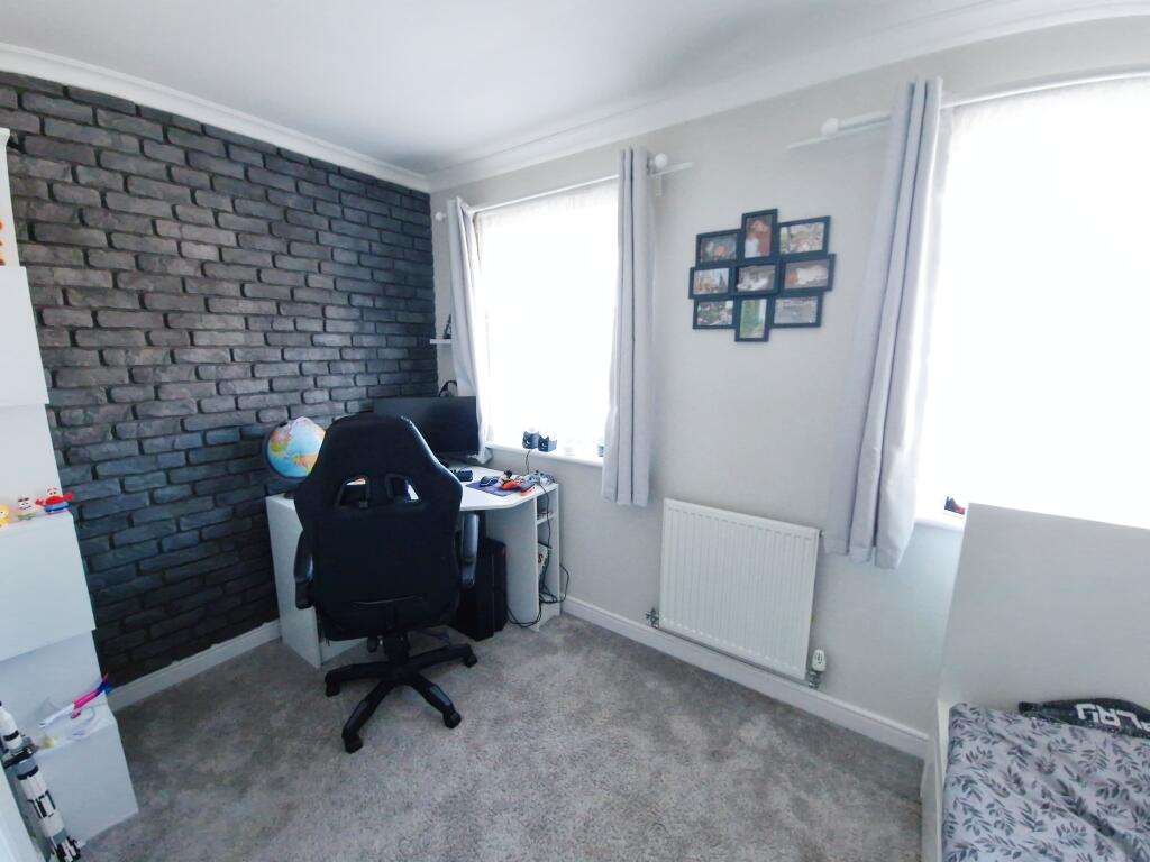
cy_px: 431
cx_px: 575
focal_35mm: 13
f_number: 2.2
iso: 320
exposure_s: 1/50
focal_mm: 2.2
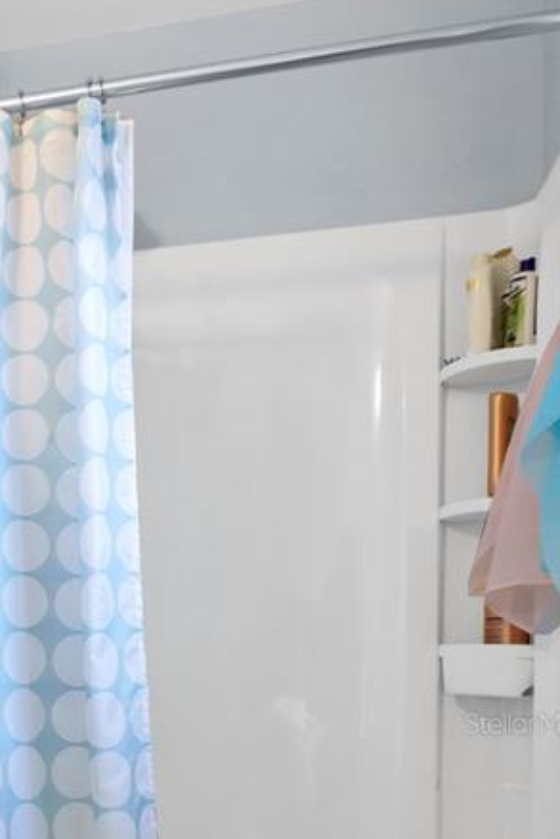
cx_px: -172
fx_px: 956
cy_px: 722
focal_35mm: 41
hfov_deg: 27.2
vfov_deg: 44.0
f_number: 10
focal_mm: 10
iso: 200
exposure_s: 1/2.5
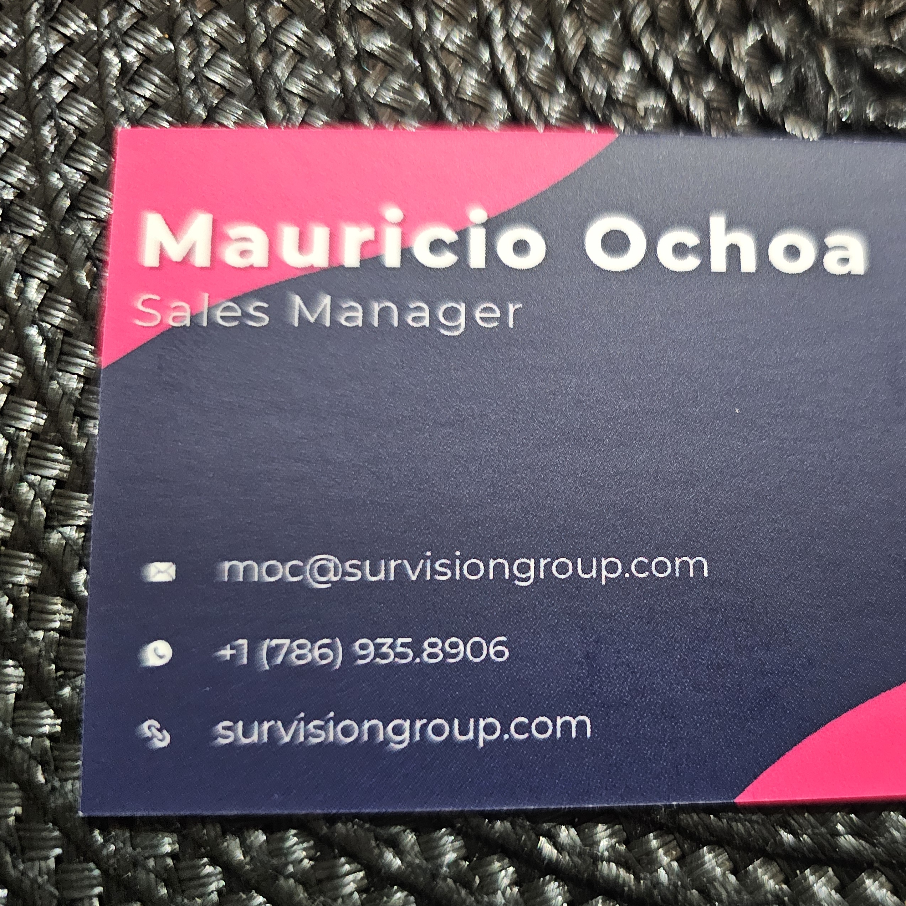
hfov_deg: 49.4
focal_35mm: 32
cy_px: 515
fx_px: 948
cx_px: 661
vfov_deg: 50.9
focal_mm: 6.3
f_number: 1.7
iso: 1250
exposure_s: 1/26
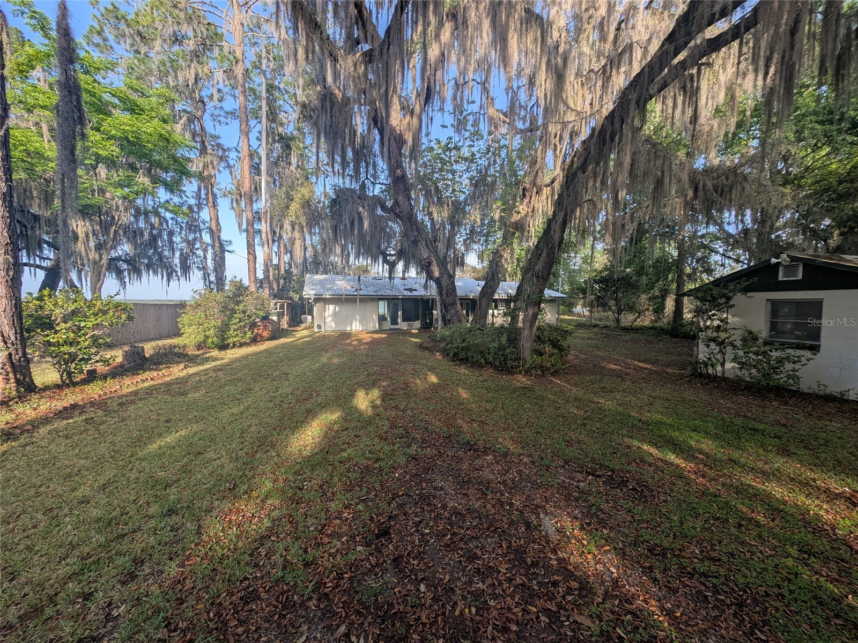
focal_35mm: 12
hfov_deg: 110.5
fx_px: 297
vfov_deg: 94.5
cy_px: 322
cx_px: 429
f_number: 1.95
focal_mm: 2.23
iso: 36
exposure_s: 1/541
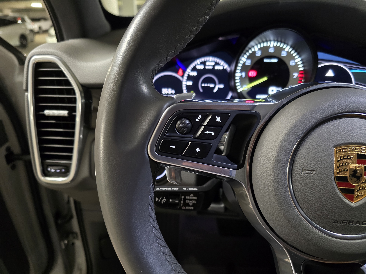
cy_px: 137
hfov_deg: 73.9
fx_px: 243
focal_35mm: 23
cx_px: 183
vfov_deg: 58.9
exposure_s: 1/30.1
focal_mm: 6.3
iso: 1250
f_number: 1.7
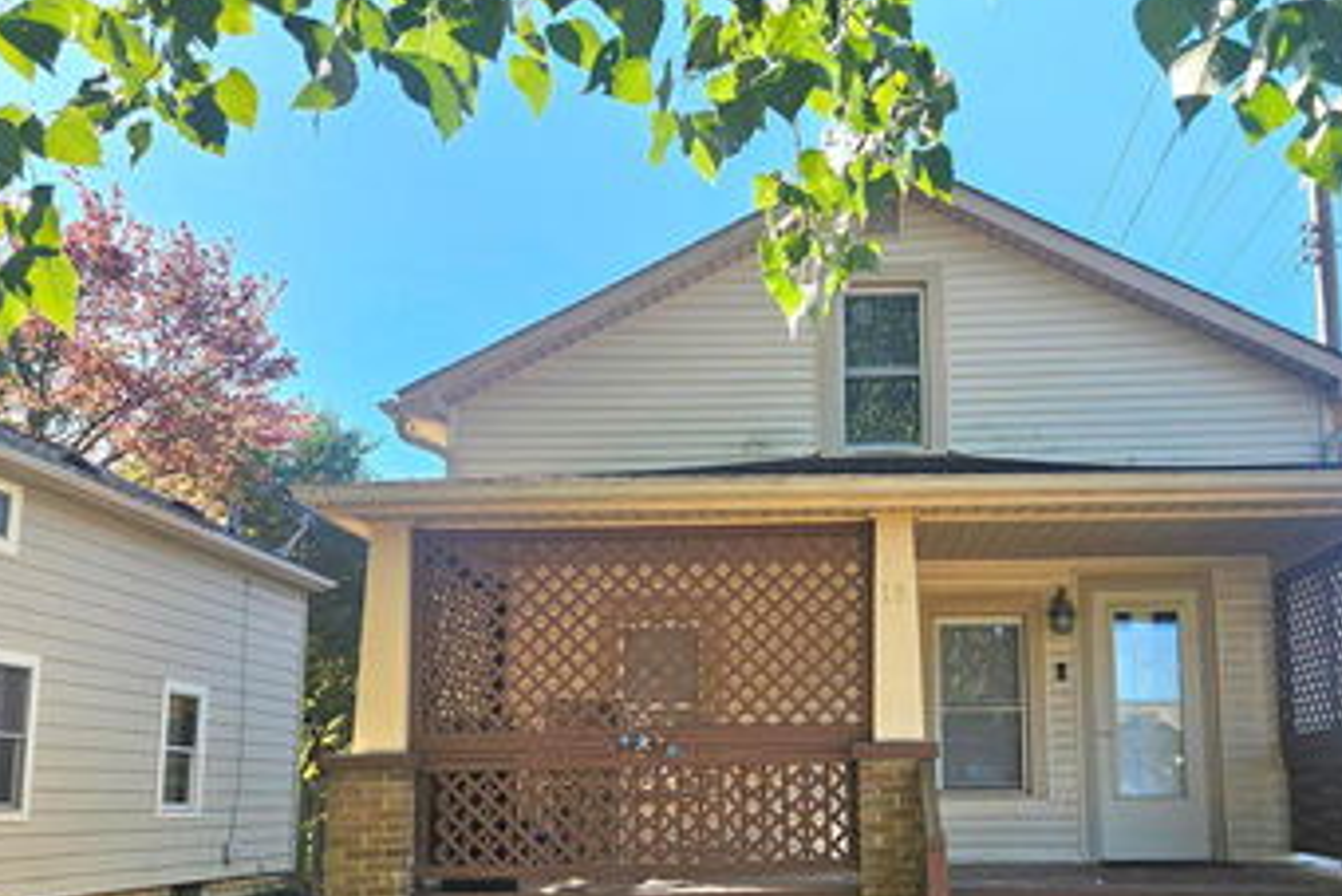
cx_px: 793
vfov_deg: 36.3
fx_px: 1343
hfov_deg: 52.8
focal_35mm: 36
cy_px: 632
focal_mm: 5.4
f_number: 1.8
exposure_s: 1/2000
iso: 64
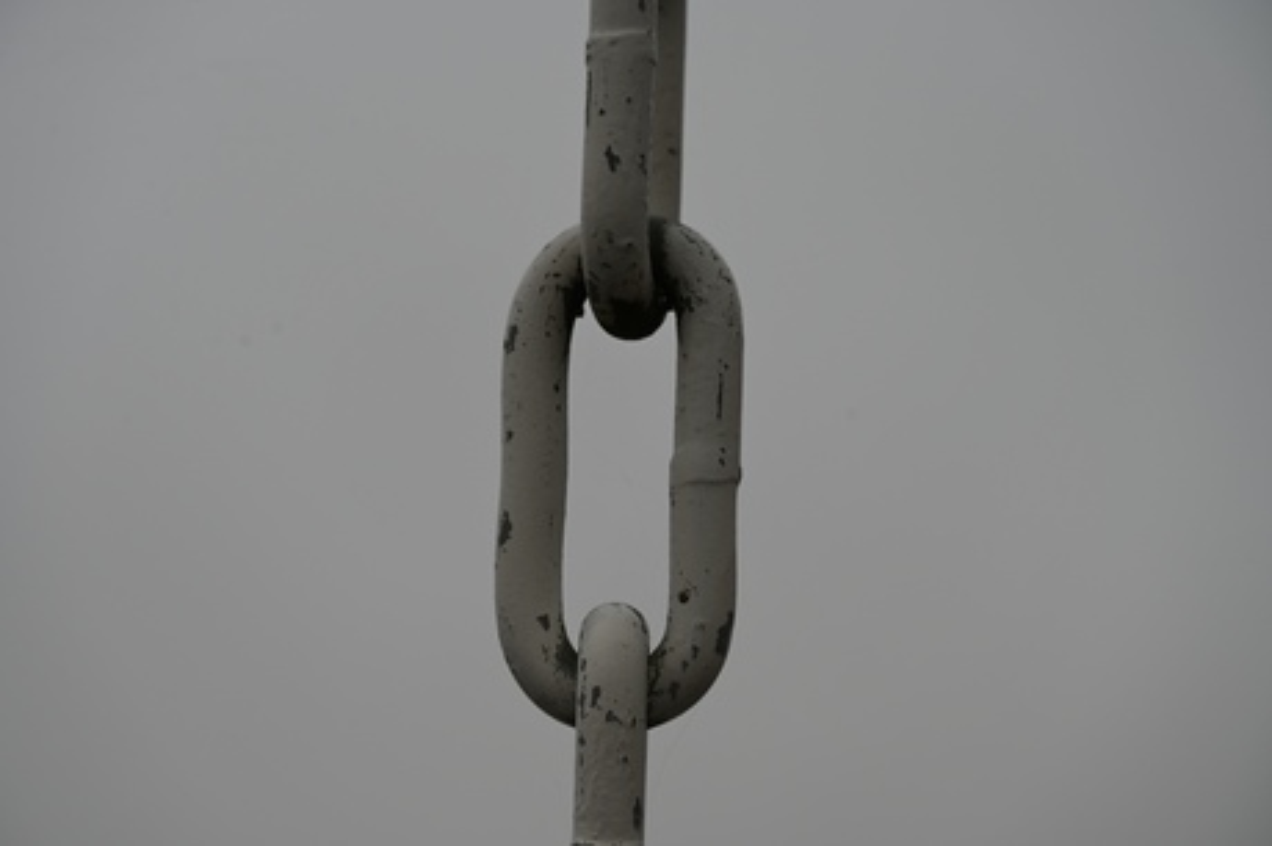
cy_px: 423
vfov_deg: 11.1
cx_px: 636
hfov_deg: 16.7
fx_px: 4343
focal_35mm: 123
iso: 100
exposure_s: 1/500
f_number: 8
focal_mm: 123
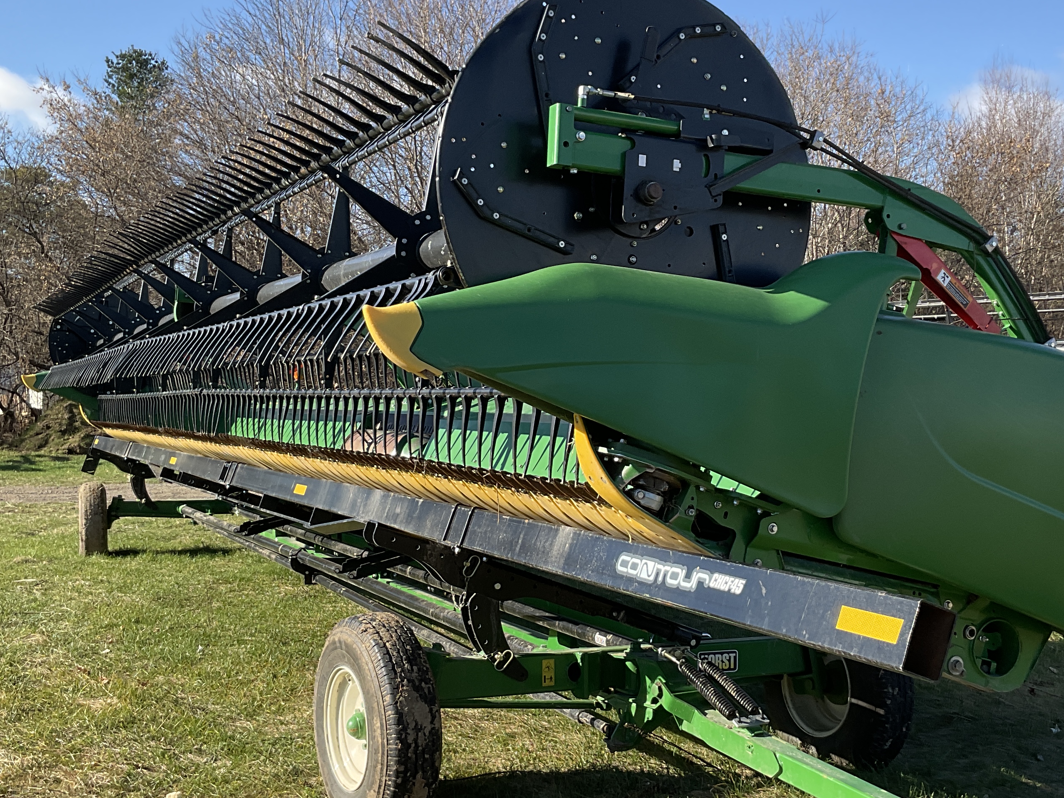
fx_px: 1414
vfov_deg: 31.5
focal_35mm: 46
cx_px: 568
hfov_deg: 41.2
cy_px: 389
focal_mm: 3
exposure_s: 1/962
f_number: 1.8
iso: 16
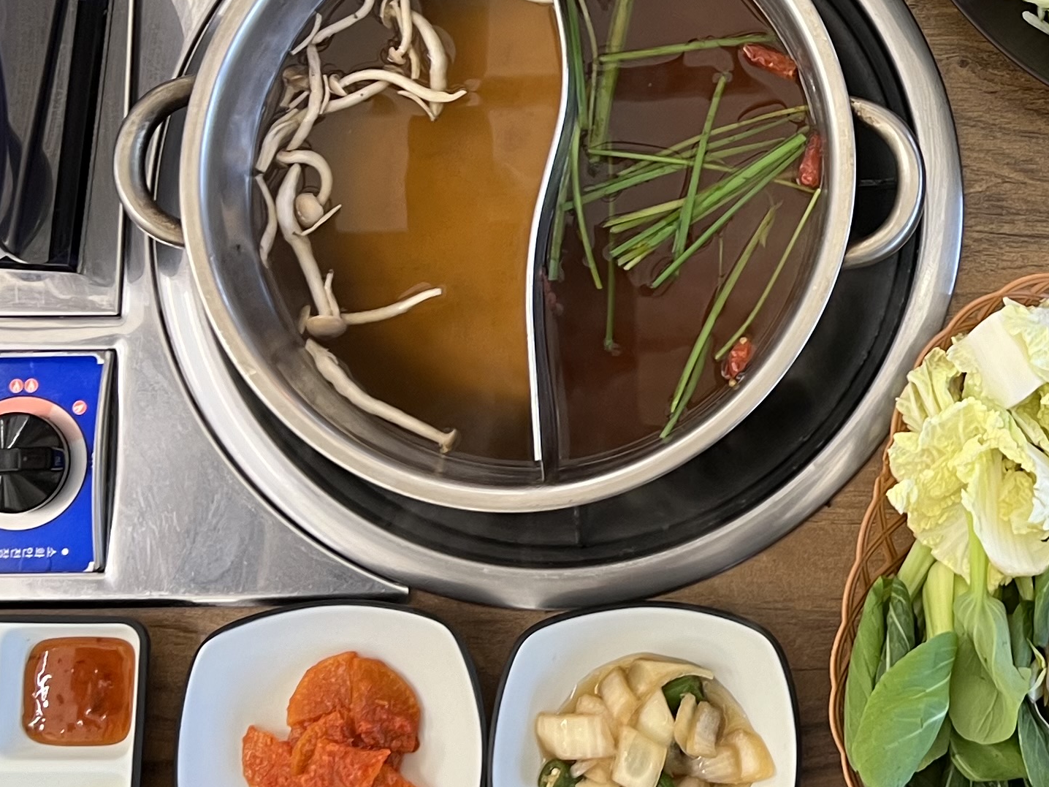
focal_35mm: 73
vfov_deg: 20.0
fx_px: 2212
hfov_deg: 25.6
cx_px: 1004
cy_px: 210
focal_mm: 5.7
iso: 80
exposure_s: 1/60
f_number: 1.5
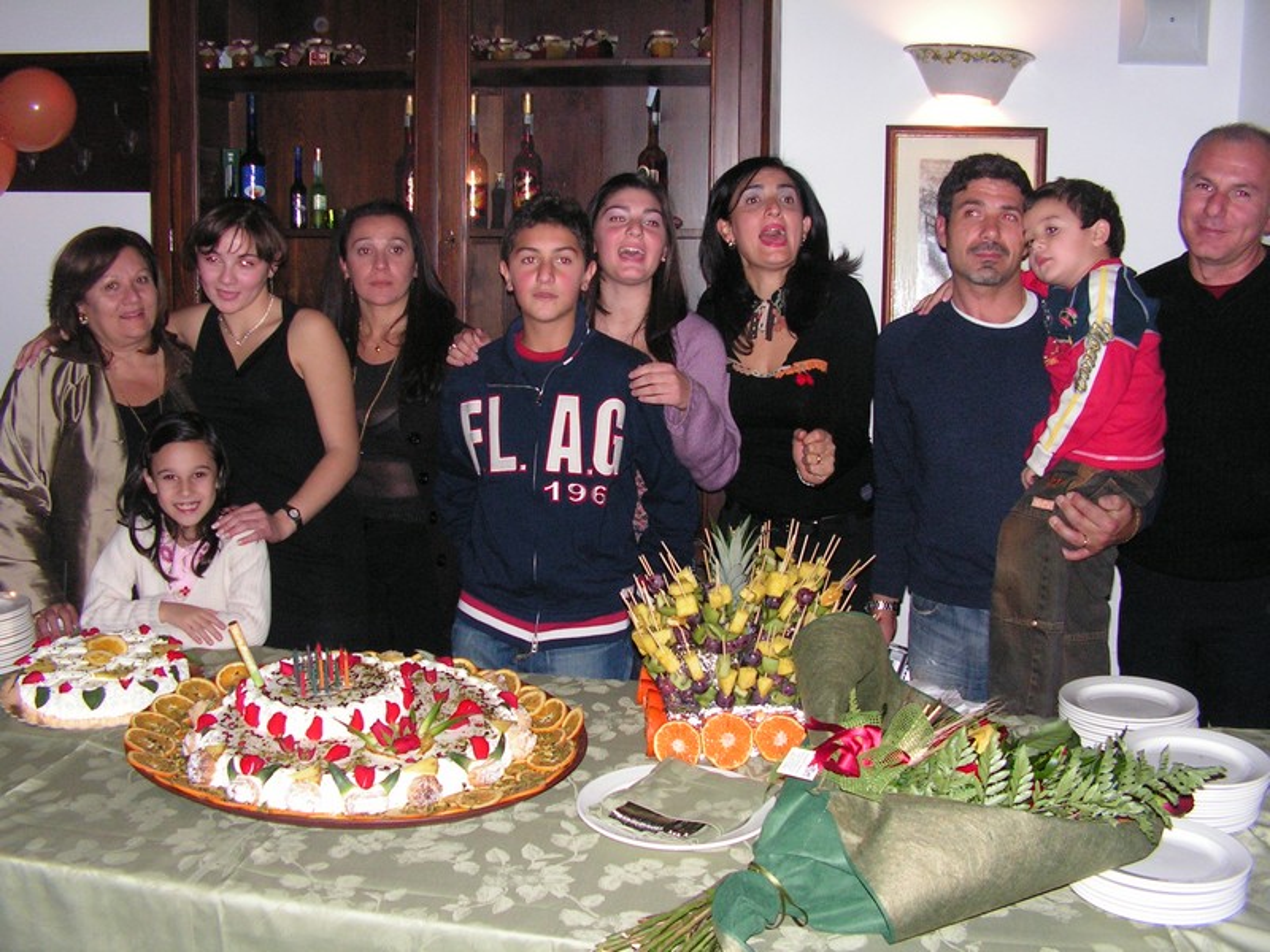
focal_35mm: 36
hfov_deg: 51.4
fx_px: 1321
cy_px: 476
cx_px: 635
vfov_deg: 39.7
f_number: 3.2
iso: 200
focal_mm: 6
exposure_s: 1/40
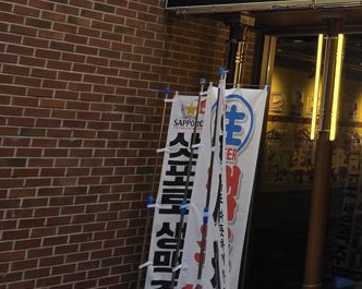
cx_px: 511
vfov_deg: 22.5
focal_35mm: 65
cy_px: -3
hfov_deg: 24.2
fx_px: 696
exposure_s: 1/120
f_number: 1.7
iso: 25
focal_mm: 6.3
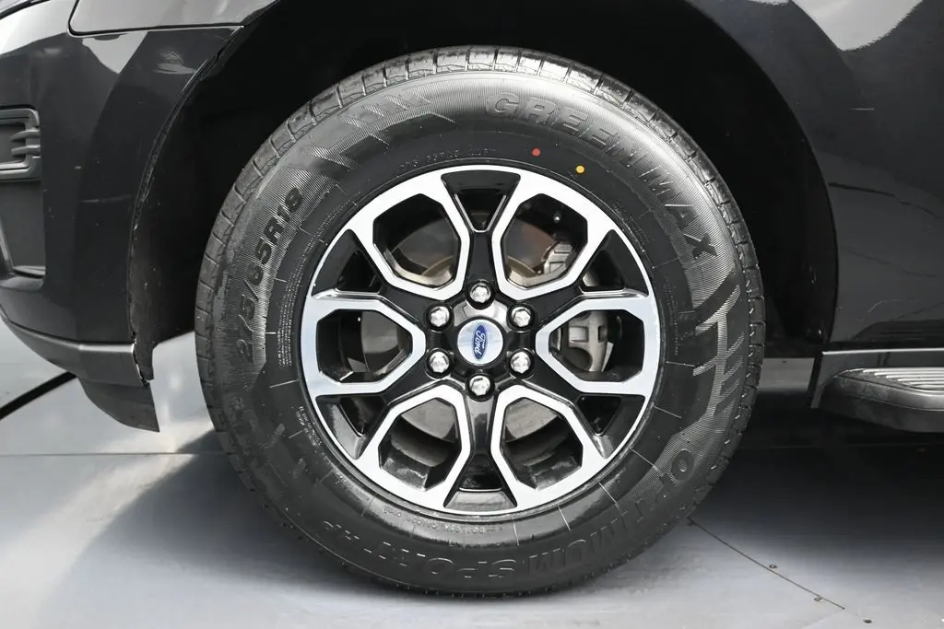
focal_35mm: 34
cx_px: 472
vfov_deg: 38.4
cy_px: 314
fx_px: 905
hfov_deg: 55.1
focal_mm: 23
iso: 1800
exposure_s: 1/125
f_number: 4.2
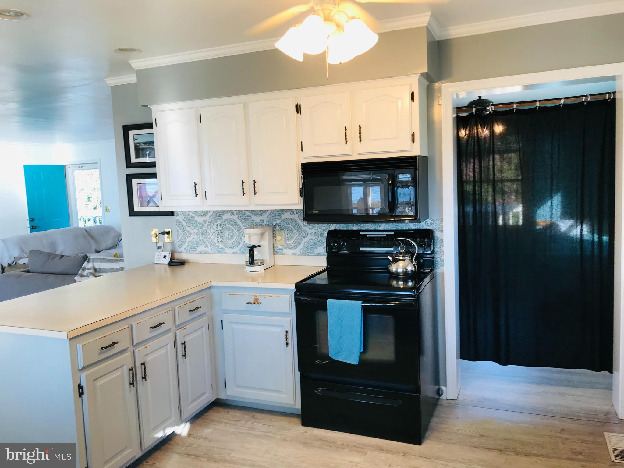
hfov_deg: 63.4
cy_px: 234
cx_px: 312
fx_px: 505
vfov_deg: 49.7
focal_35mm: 28
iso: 25
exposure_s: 1/60
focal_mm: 3.99
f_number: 1.8
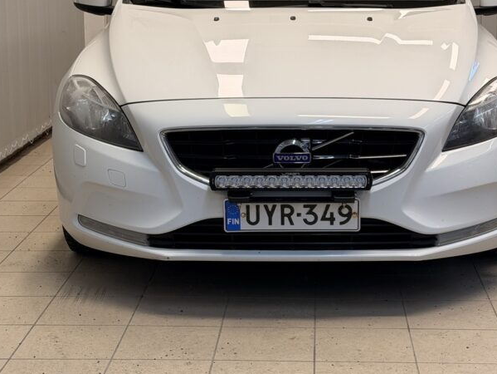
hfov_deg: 23.8
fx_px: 1178
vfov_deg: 18.0
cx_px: 295
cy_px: 125
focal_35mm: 82
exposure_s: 1/100
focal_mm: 6.76
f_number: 1.78
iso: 50
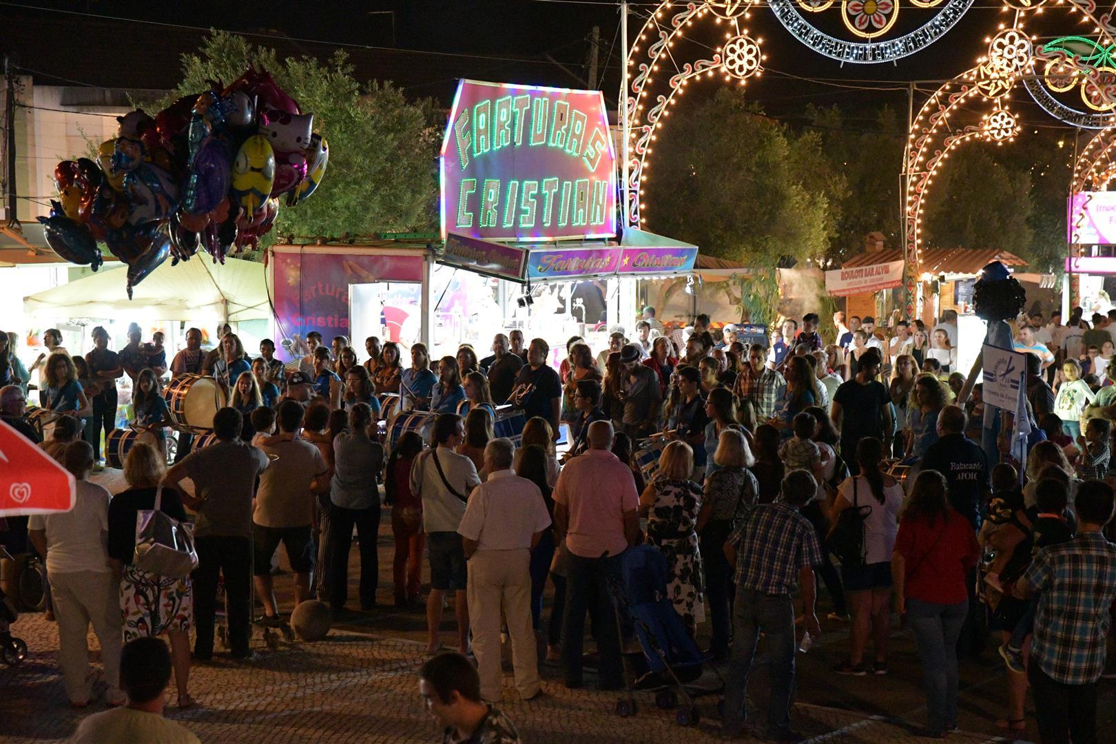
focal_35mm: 82
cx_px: 558
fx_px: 2557
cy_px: 372
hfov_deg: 24.6
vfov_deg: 16.6
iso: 10000
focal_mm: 55
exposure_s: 1/160
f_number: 4
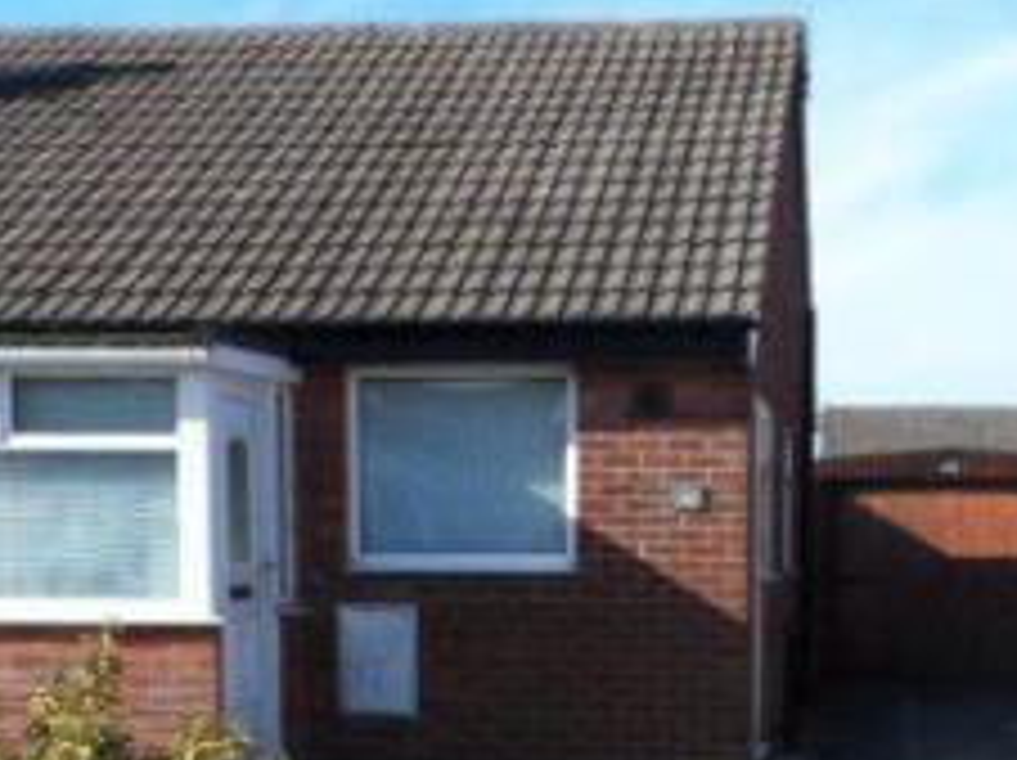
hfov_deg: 30.7
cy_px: 717
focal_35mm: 62
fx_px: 1820
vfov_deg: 22.9
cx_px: 763
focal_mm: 4
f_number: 4.5
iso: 80
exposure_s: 1/350
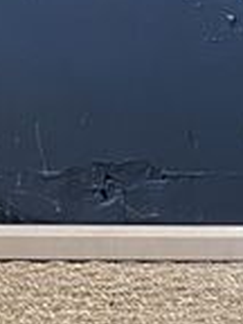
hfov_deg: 7.6
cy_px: 14
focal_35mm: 181
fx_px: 1694
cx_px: 612
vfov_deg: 10.8
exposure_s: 1/60
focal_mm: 4.2
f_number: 1.6
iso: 160
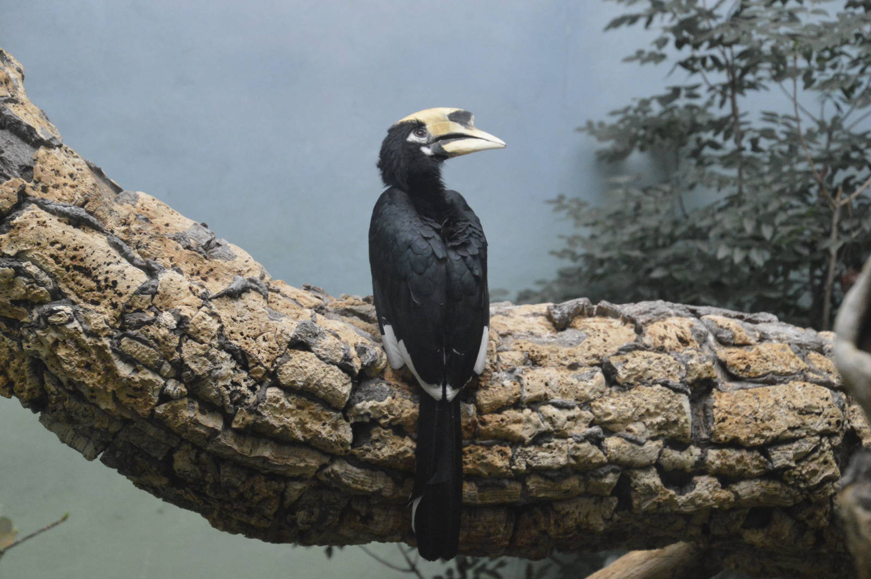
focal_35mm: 117
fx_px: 2828
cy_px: 290
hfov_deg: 17.5
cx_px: 436
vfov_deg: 11.7
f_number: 5.3
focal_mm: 78
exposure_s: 1/320
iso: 3200
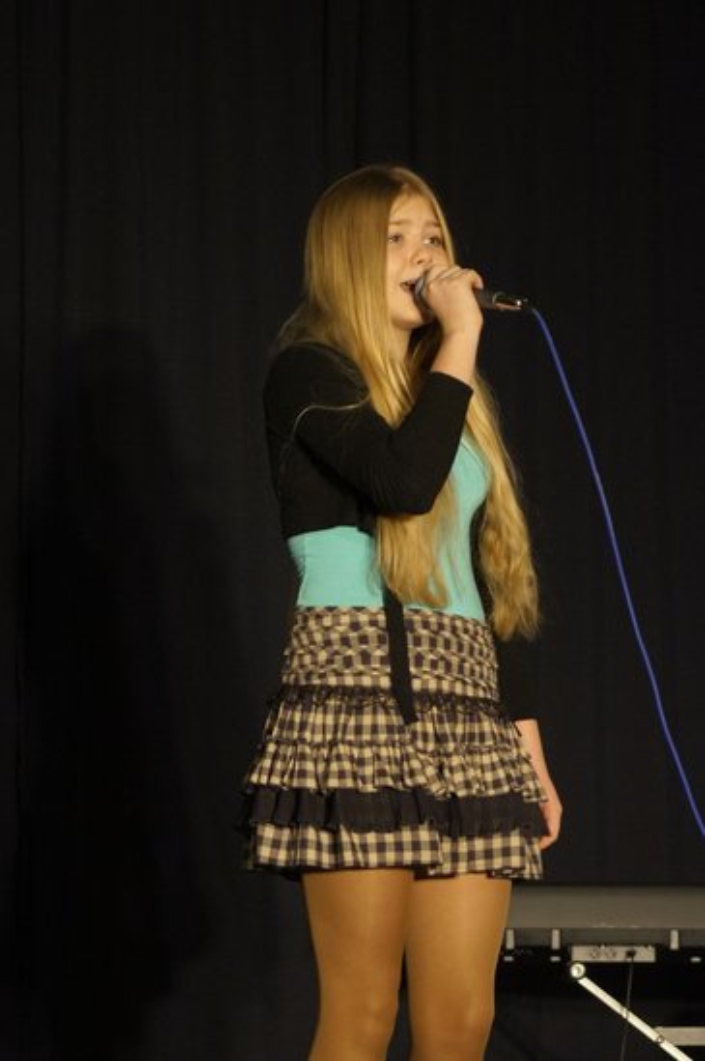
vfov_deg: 12.5
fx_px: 4856
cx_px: 352
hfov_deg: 8.3
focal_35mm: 165
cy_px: 530
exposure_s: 1/80
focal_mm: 110
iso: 1600
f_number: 5
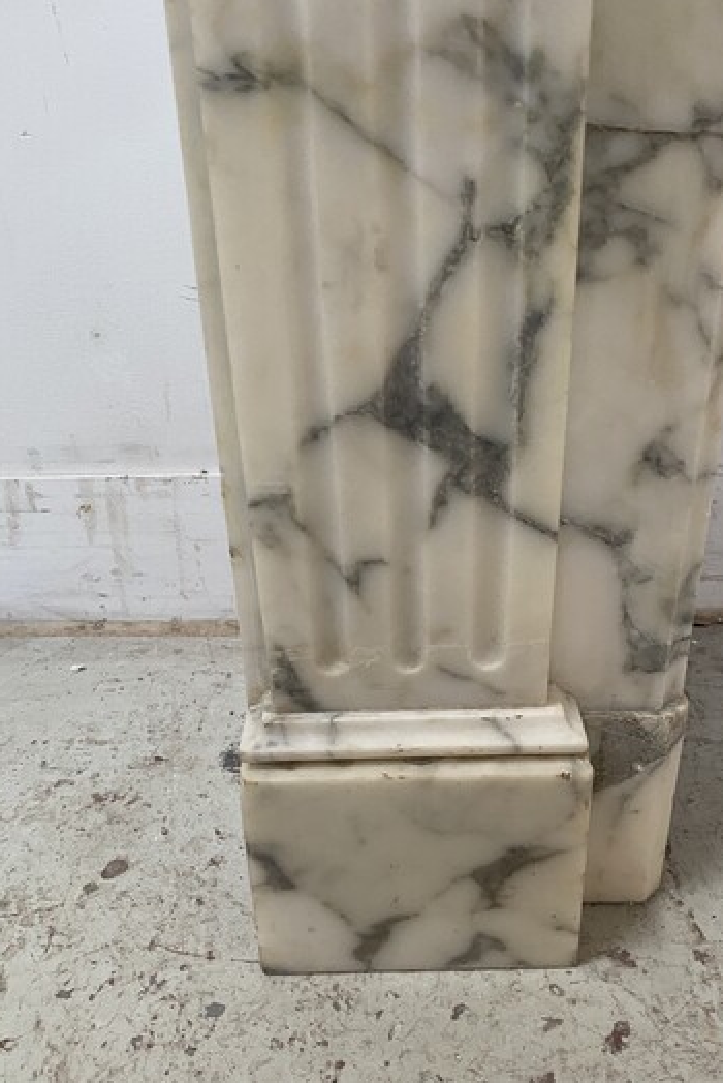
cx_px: 423
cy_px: 645
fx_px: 993
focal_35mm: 33
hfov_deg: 39.9
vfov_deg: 56.8
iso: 200
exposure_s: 1/60
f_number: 1.8
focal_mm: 4.25
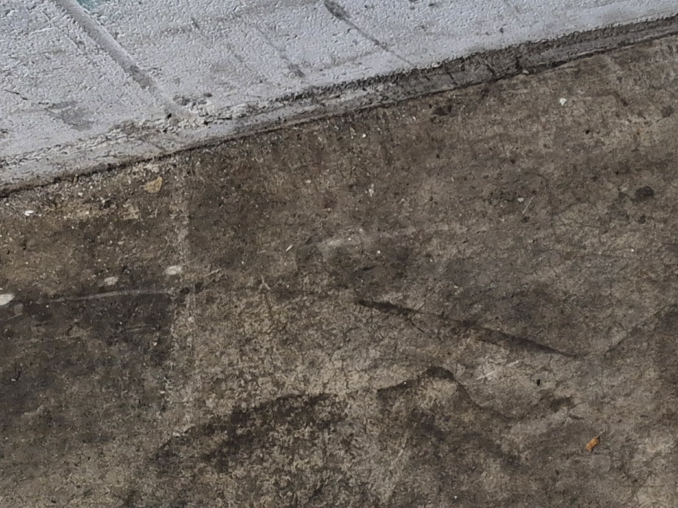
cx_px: 1161
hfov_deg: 18.3
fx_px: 1724
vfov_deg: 16.8
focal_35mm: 88
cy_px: 286
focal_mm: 5.4
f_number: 1.8
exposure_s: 1/120
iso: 250
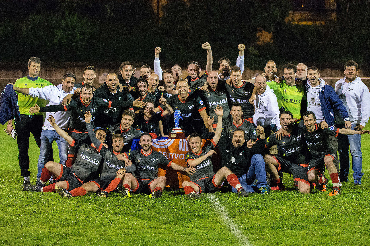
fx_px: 1079
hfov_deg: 19.5
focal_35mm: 105
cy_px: 123
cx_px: 185
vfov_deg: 13.0
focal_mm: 70
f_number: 2.8
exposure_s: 1/250
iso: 7200
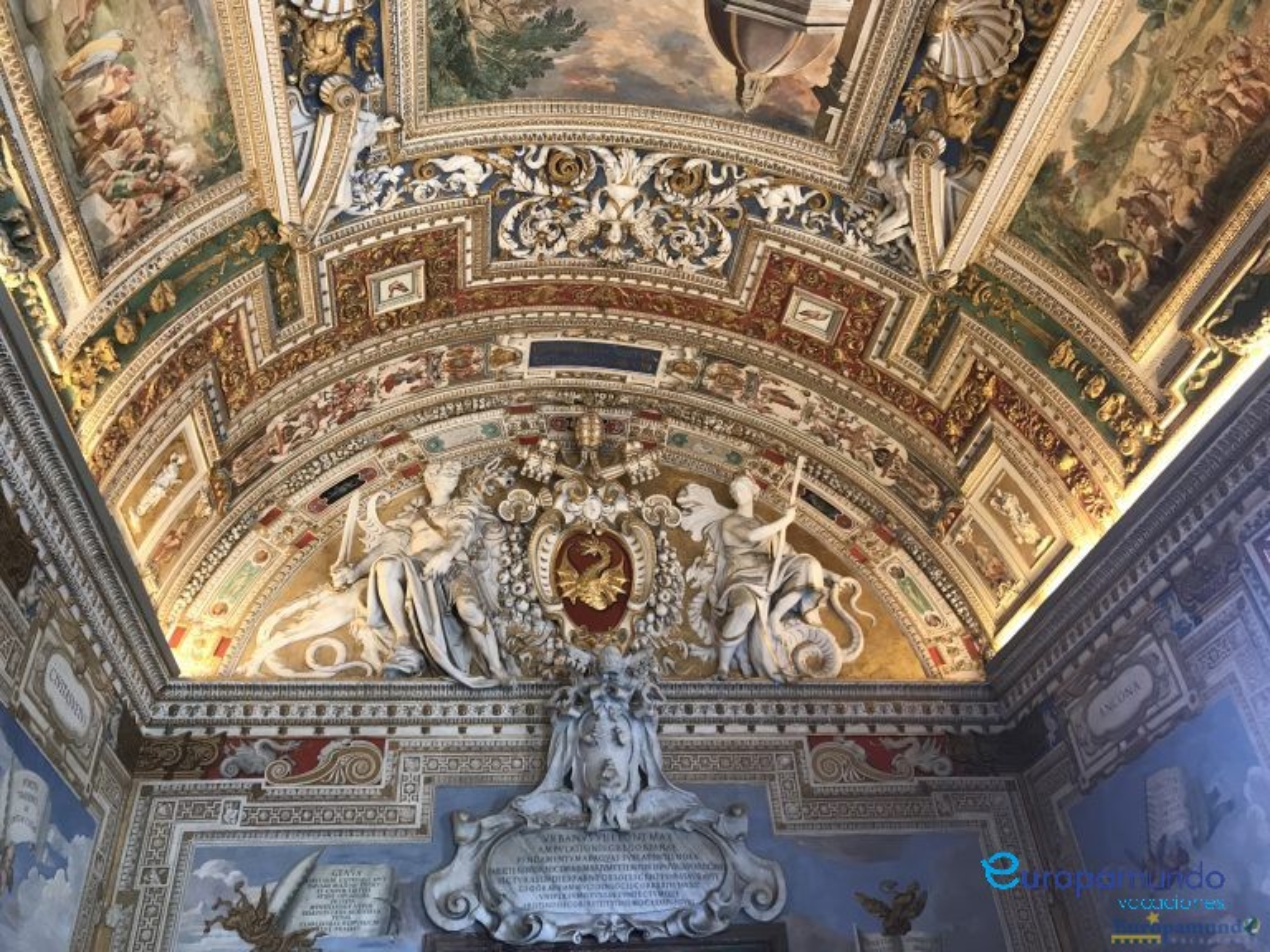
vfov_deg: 49.7
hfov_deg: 63.4
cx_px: 635
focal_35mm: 28
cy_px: 476
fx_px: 1027
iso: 40
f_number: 1.8
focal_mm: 3.99
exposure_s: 1/20
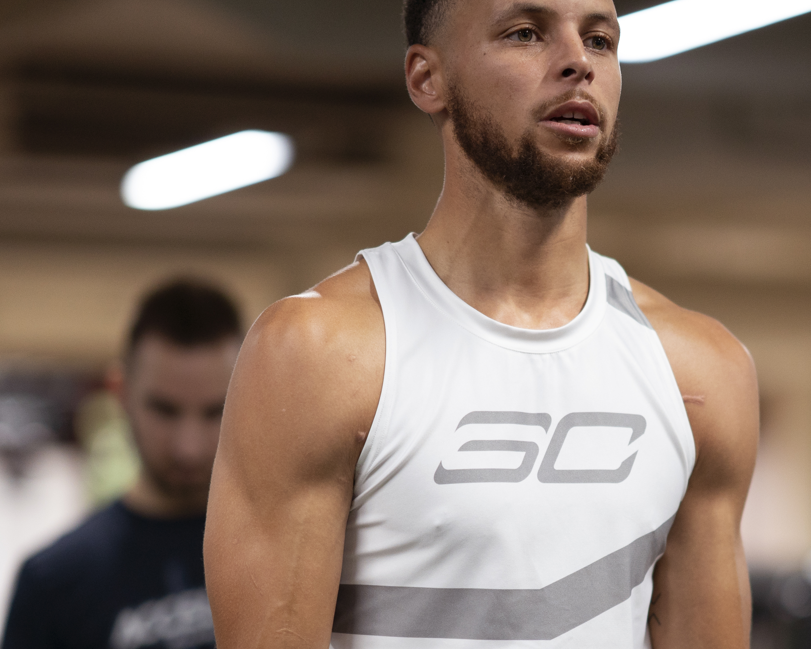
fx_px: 3961
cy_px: 558
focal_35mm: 165
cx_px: 573
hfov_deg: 11.7
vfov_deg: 9.3
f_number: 1.4
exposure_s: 1/400
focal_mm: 85
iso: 1000
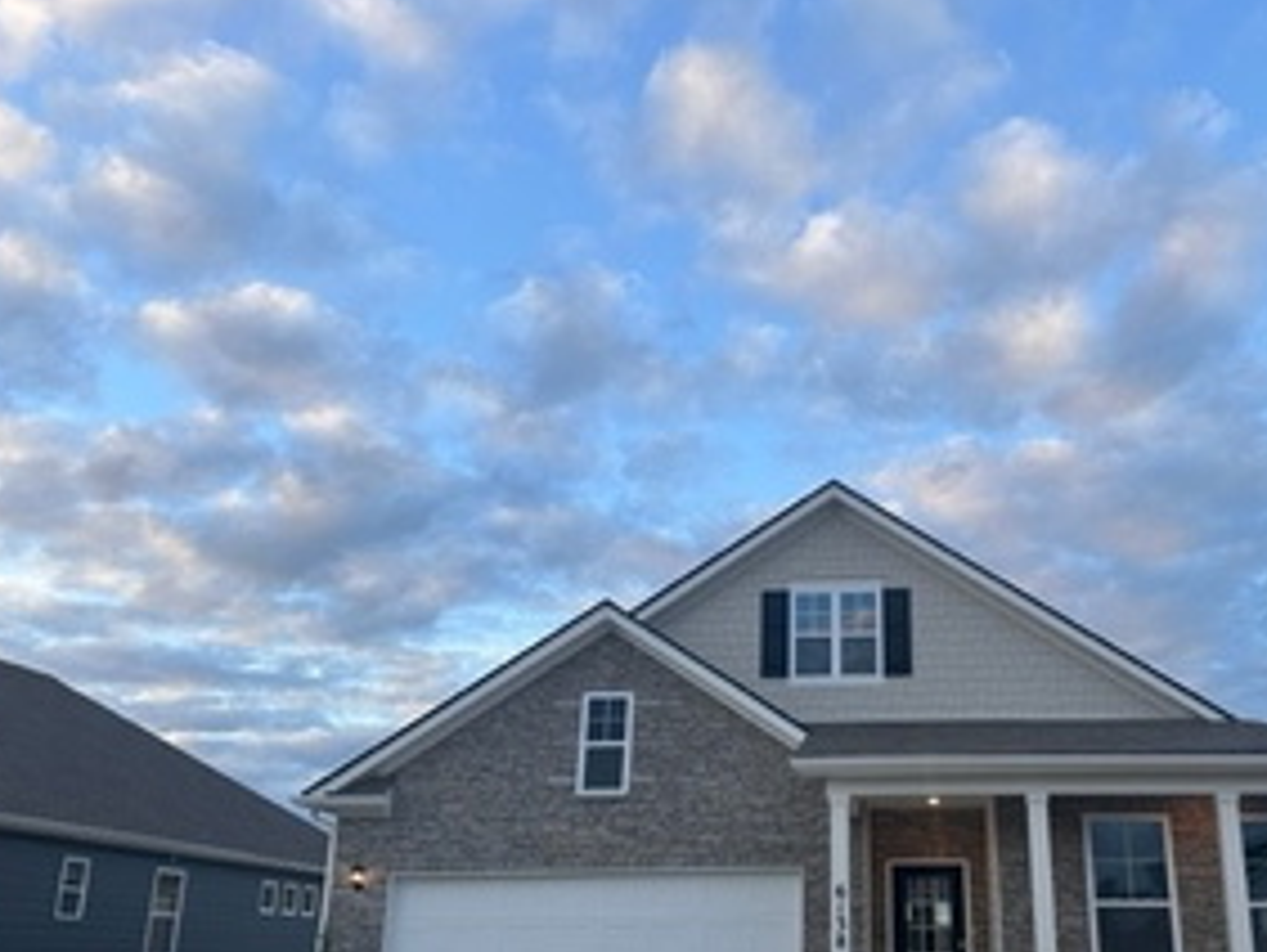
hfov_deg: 53.0
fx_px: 1246
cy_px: 566
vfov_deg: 41.7
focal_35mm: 34
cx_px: 831
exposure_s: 1/535
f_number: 1.78
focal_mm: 6.86
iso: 80
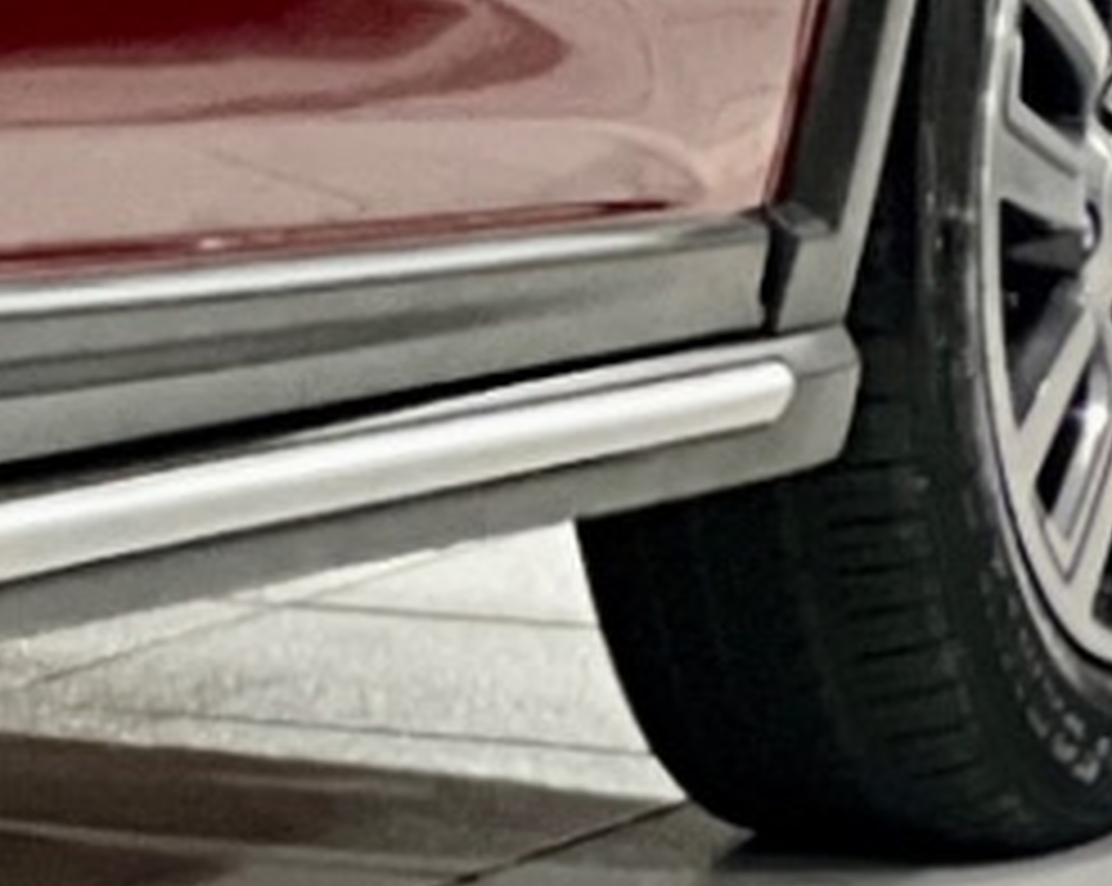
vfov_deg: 2.6
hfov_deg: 3.2
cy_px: -882
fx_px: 19230
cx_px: -2485
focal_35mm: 585
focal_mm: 9
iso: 400
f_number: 2.8
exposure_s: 1/20
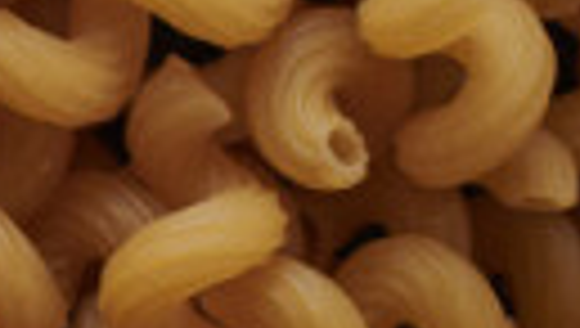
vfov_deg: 3.7
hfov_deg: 6.1
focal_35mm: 325
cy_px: 467
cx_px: -1214
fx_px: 5006
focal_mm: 50
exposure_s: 1/100
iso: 160
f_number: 8
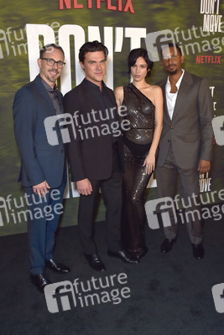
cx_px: 112
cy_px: 168
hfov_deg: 43.6
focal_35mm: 30
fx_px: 280
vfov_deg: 61.9
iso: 800
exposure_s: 1/200
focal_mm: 30
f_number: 6.3
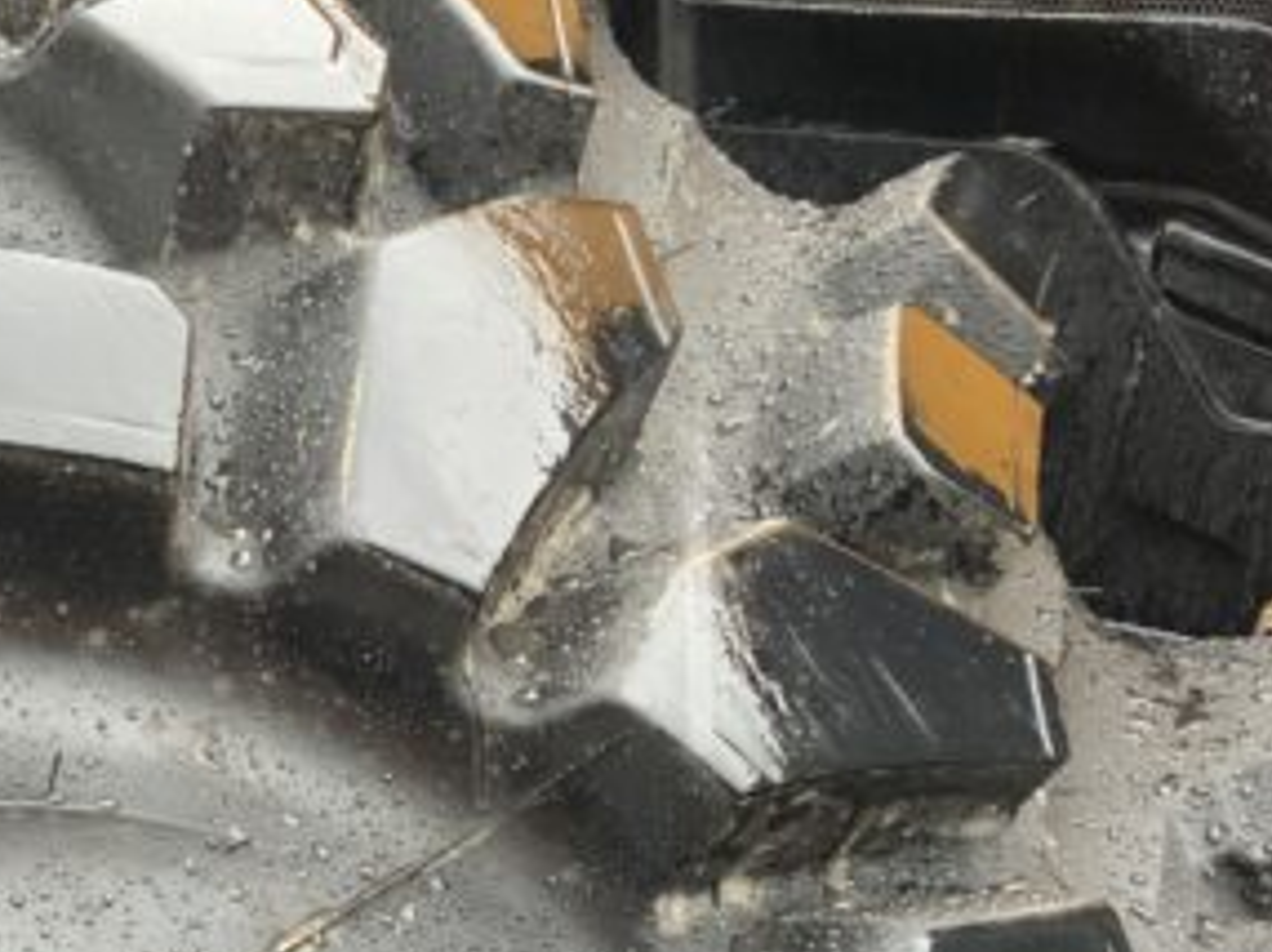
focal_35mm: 65
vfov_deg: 22.4
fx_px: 2386
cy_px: 663
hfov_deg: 29.5
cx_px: 356
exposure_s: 1/60
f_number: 1.8
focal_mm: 3
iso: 125
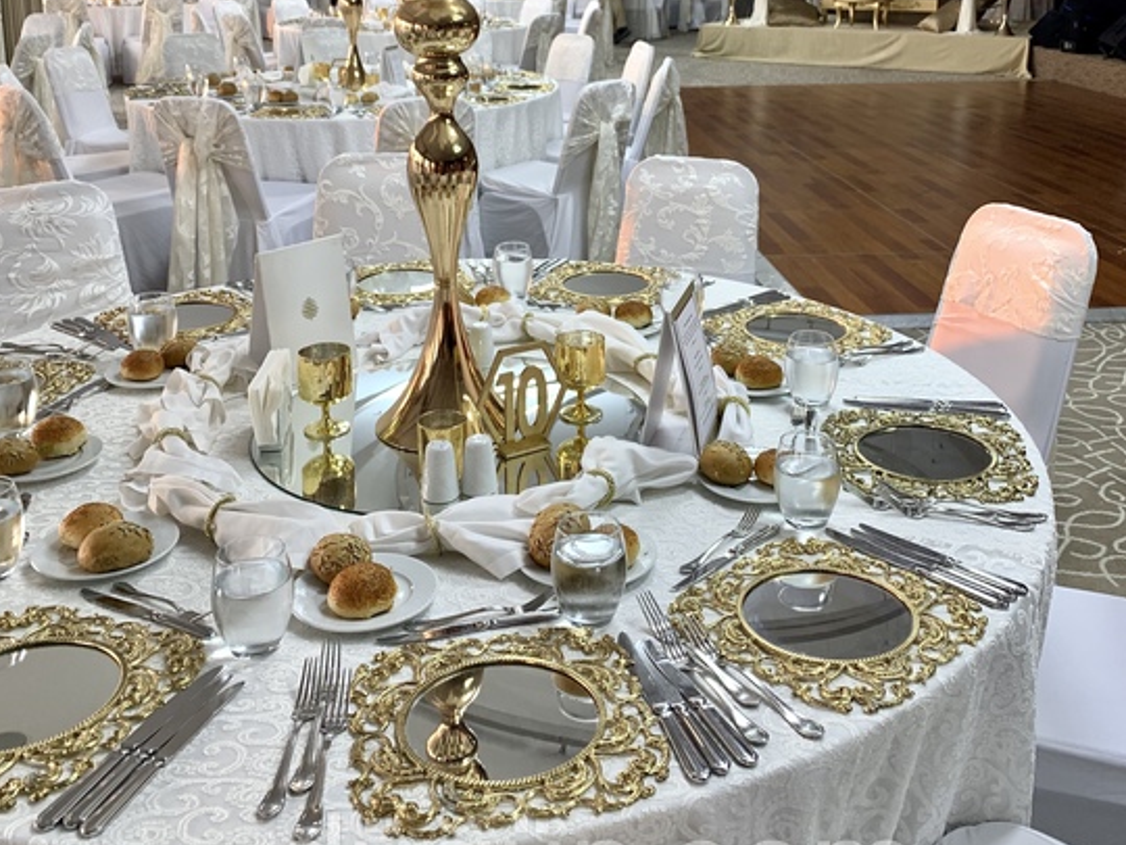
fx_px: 1204
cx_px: 592
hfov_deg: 50.1
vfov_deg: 37.3
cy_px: 167
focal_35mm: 37
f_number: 1.8
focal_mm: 4.25
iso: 100
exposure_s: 1/98
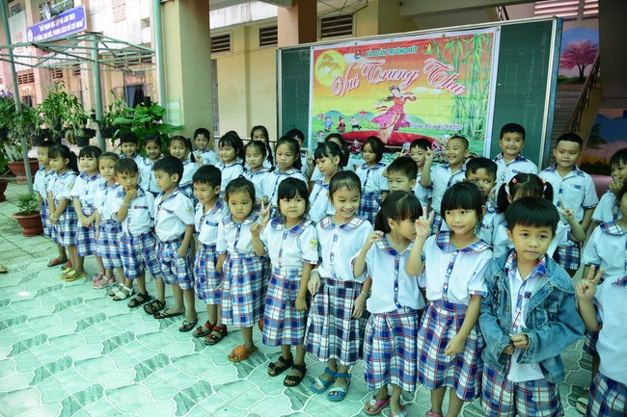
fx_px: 418
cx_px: 314
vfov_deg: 53.1
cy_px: 208
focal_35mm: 24
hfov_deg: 73.8
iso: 160
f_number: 4
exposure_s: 1/125
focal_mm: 24
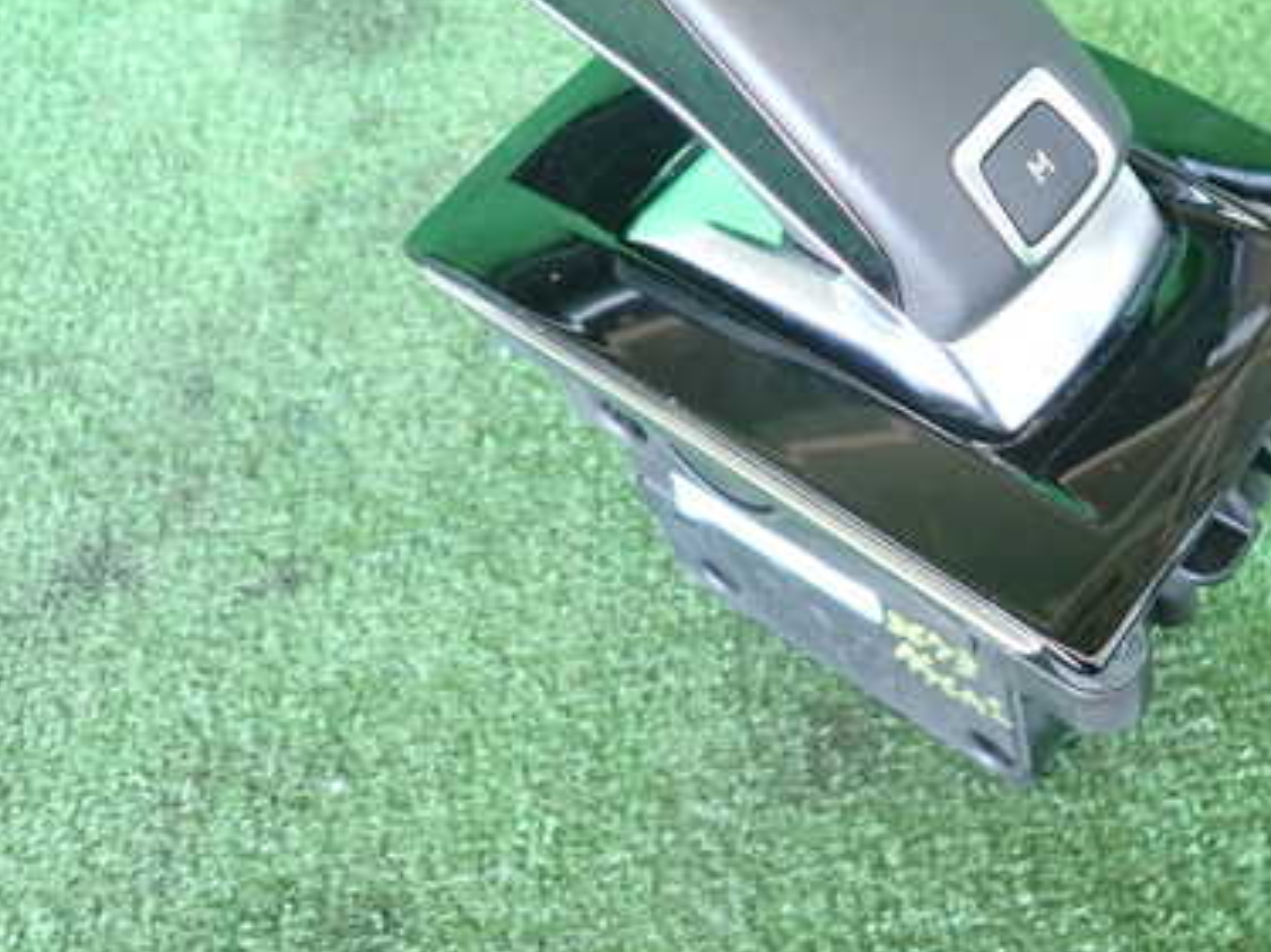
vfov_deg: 35.4
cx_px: 878
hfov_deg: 45.9
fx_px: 1468
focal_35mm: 40
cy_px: 288
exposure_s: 1/30
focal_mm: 4.5
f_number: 2
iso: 400
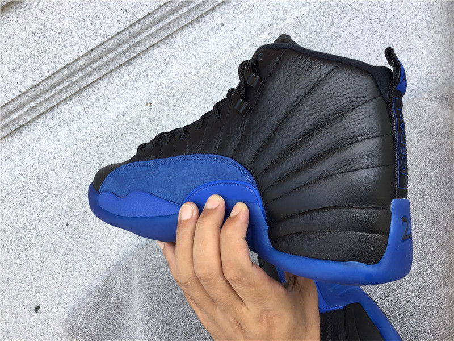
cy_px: 170
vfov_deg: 45.4
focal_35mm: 31
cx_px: 227
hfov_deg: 58.4
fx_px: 407
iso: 25
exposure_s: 1/214
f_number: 2.4
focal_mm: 3.3
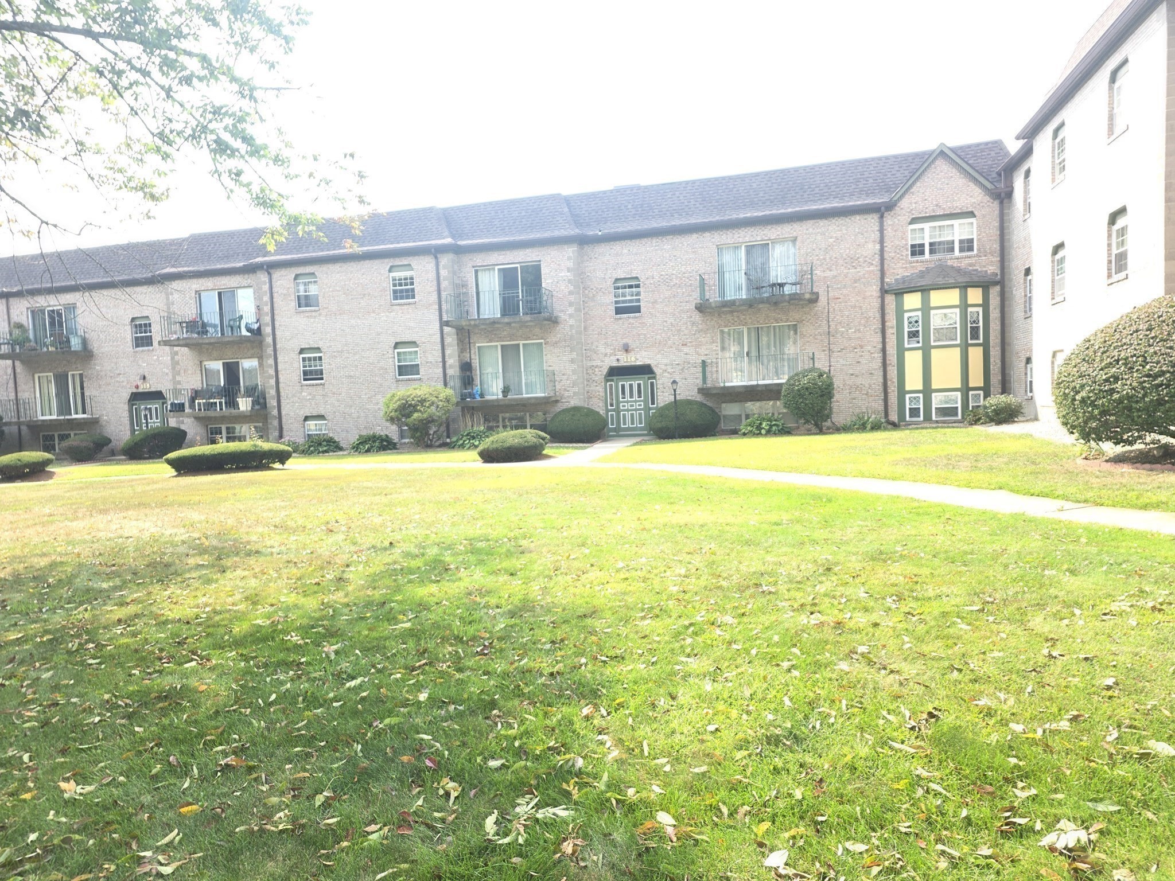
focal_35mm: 23
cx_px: 588
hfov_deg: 73.9
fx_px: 781
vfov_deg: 58.9
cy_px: 440
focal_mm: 6.25
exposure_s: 1/359
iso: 40
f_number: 1.7
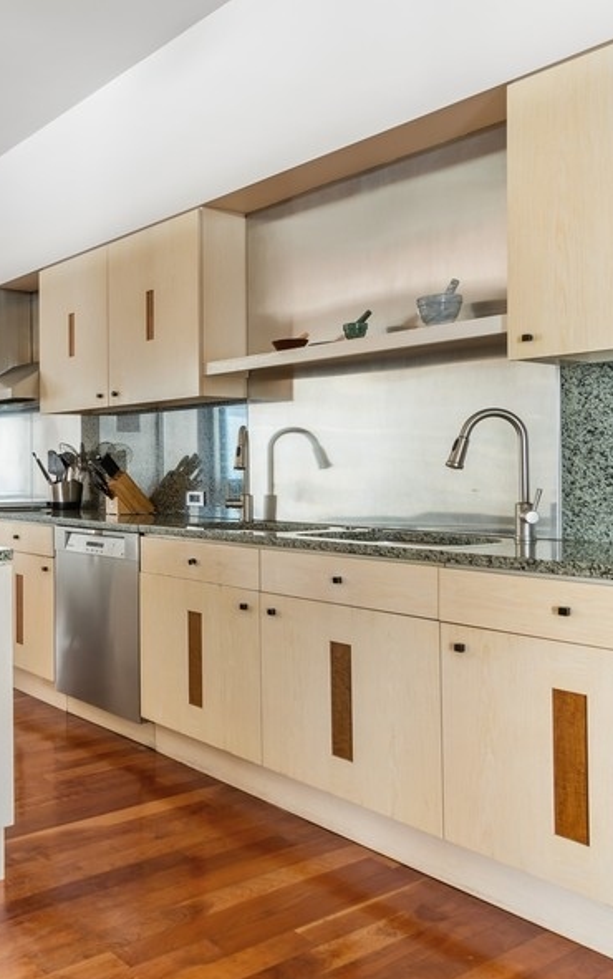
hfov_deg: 36.0
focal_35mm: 31
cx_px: -21
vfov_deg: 61.2
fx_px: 828
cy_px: 495
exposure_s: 4
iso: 100
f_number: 8
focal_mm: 20
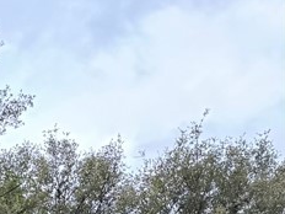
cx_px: -342
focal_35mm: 106
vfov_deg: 12.1
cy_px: 450
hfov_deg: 14.3
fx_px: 873
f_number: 1.78
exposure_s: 1/782
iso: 80
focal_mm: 6.76
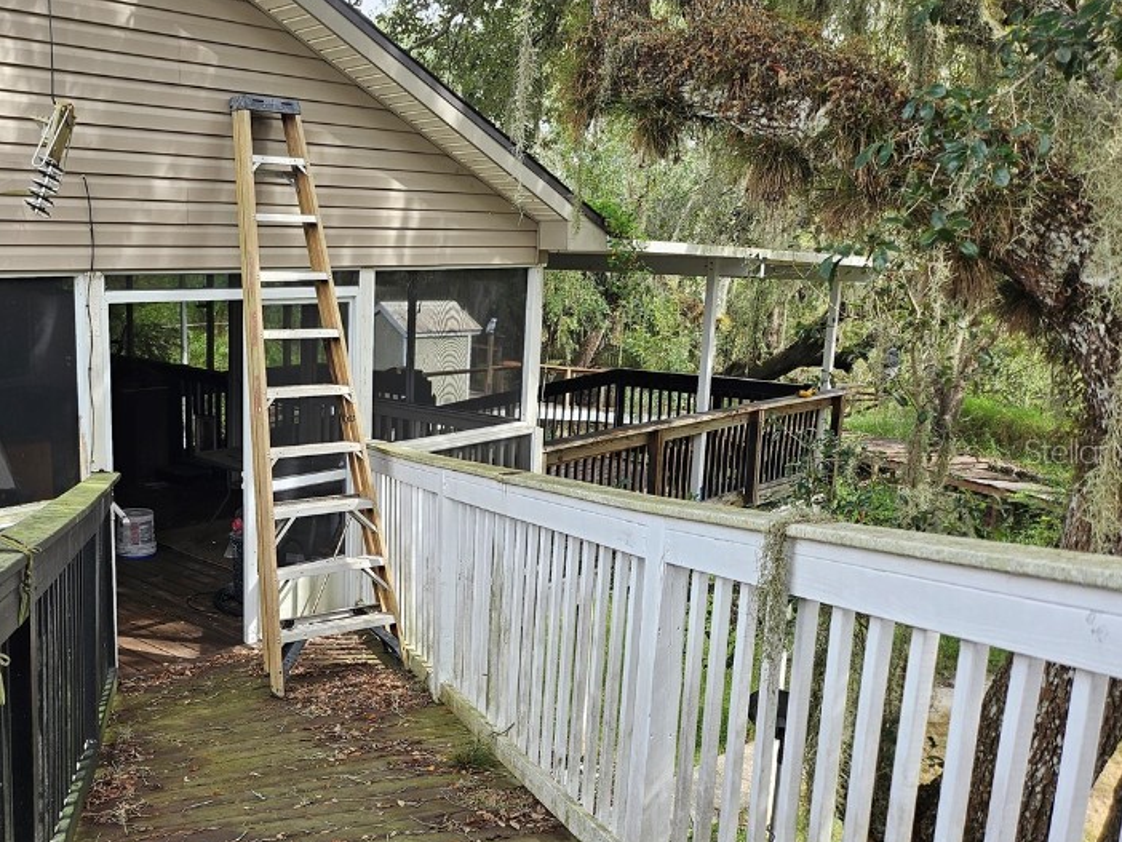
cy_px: 451
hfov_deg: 51.4
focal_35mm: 35
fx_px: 1135
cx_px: 356
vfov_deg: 40.7
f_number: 1.8
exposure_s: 1/270
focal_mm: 5
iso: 50
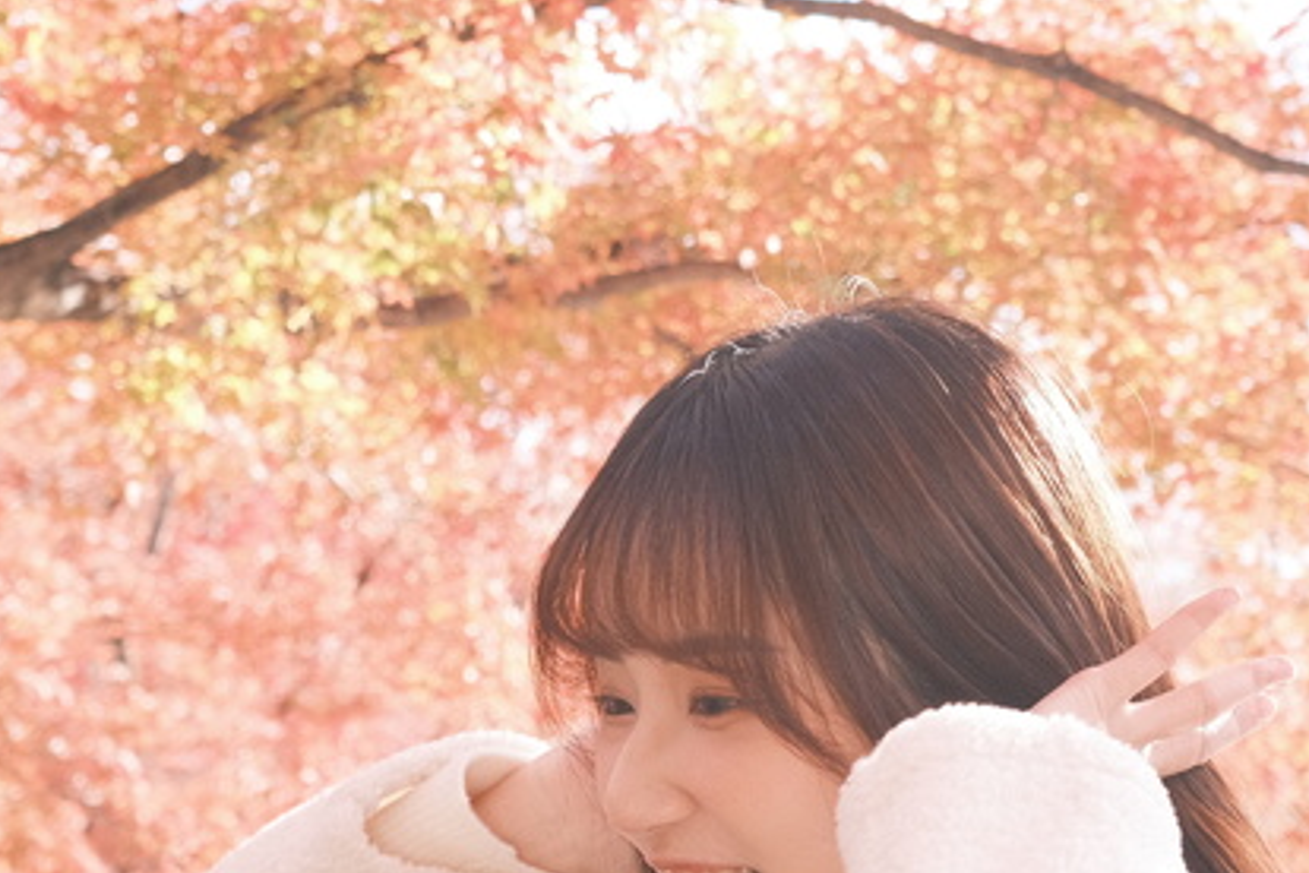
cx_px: 547
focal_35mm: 107
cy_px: 402
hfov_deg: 19.1
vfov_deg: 12.8
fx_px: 3890
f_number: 4
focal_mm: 27
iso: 320
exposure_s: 1/180
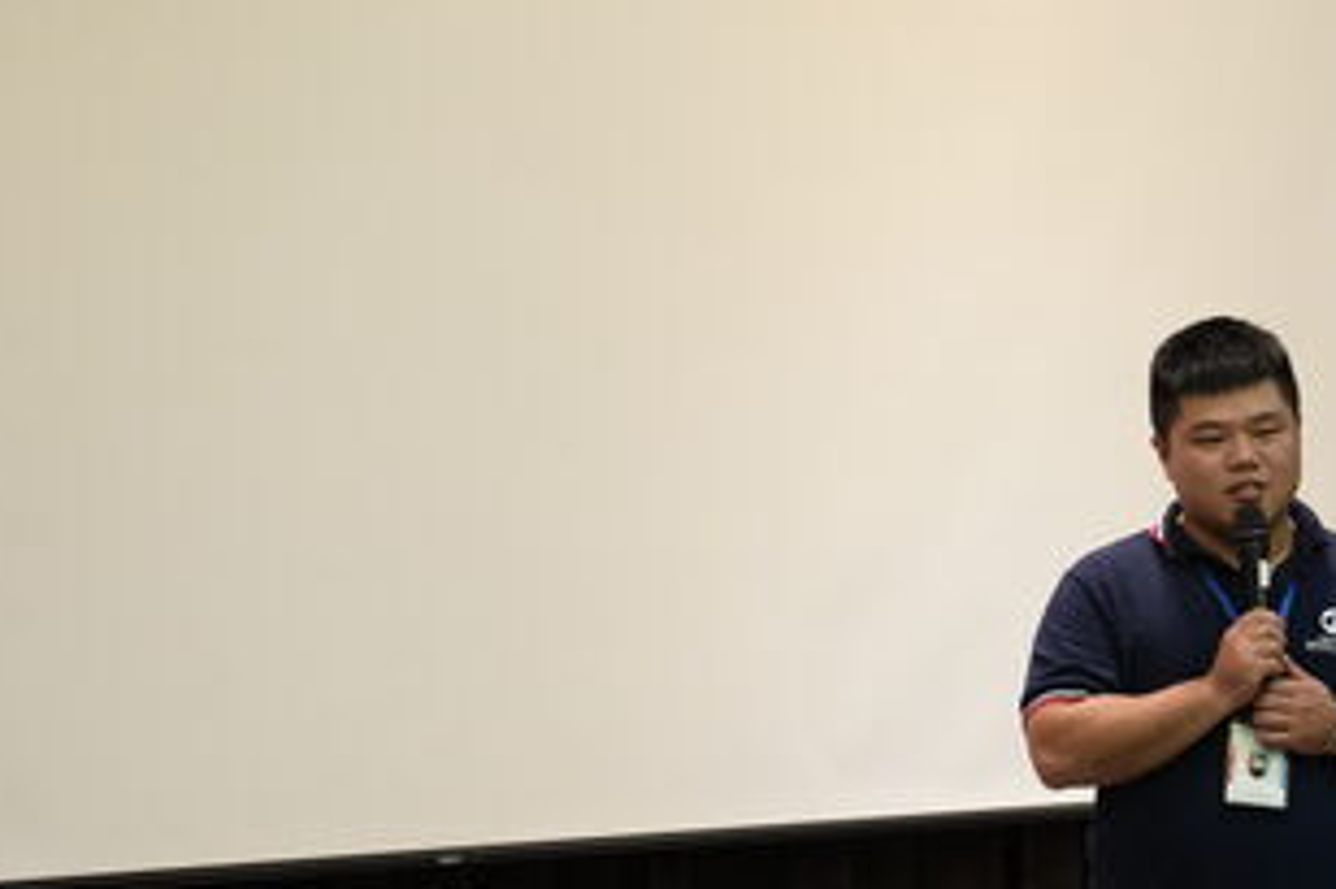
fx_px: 5415
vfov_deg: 9.4
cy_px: 512
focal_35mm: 146
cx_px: 1236
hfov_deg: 13.9
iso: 4000
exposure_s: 1/250
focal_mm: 75
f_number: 3.2
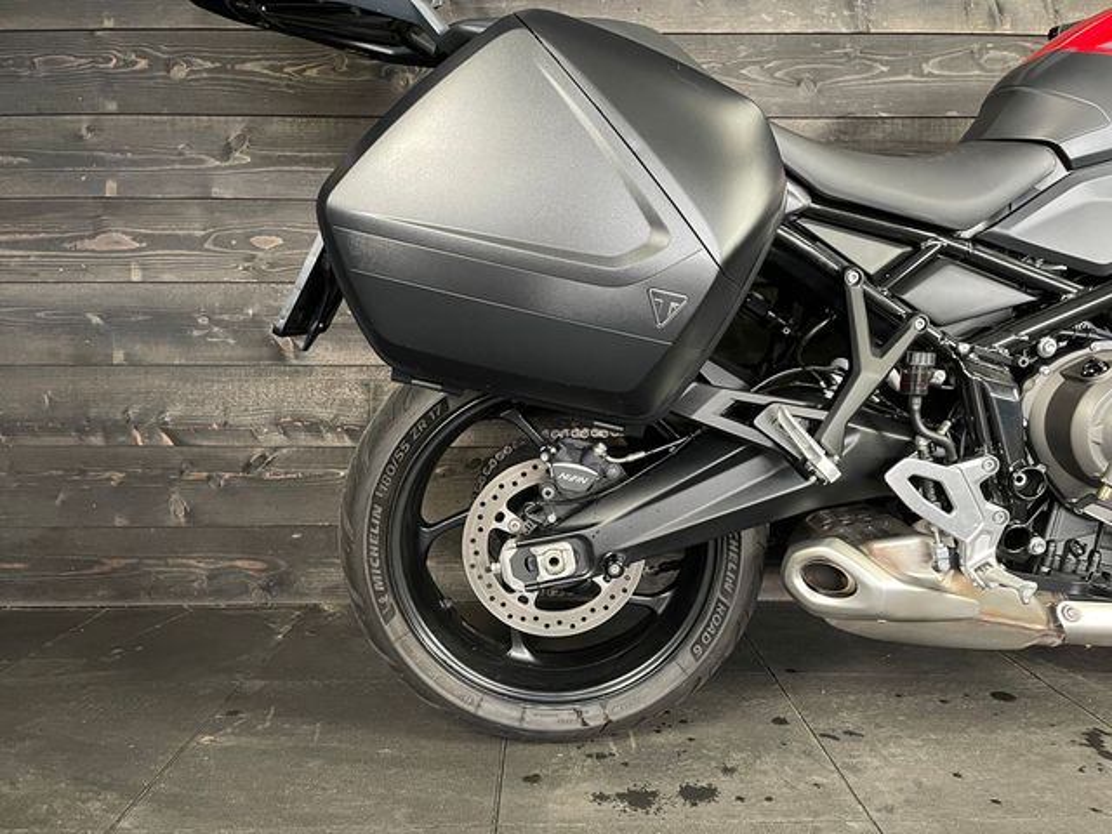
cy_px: 417
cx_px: 556
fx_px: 835
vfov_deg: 53.1
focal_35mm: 26
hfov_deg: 67.3
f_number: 1.6
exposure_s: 1/33
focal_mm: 4.2
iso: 500
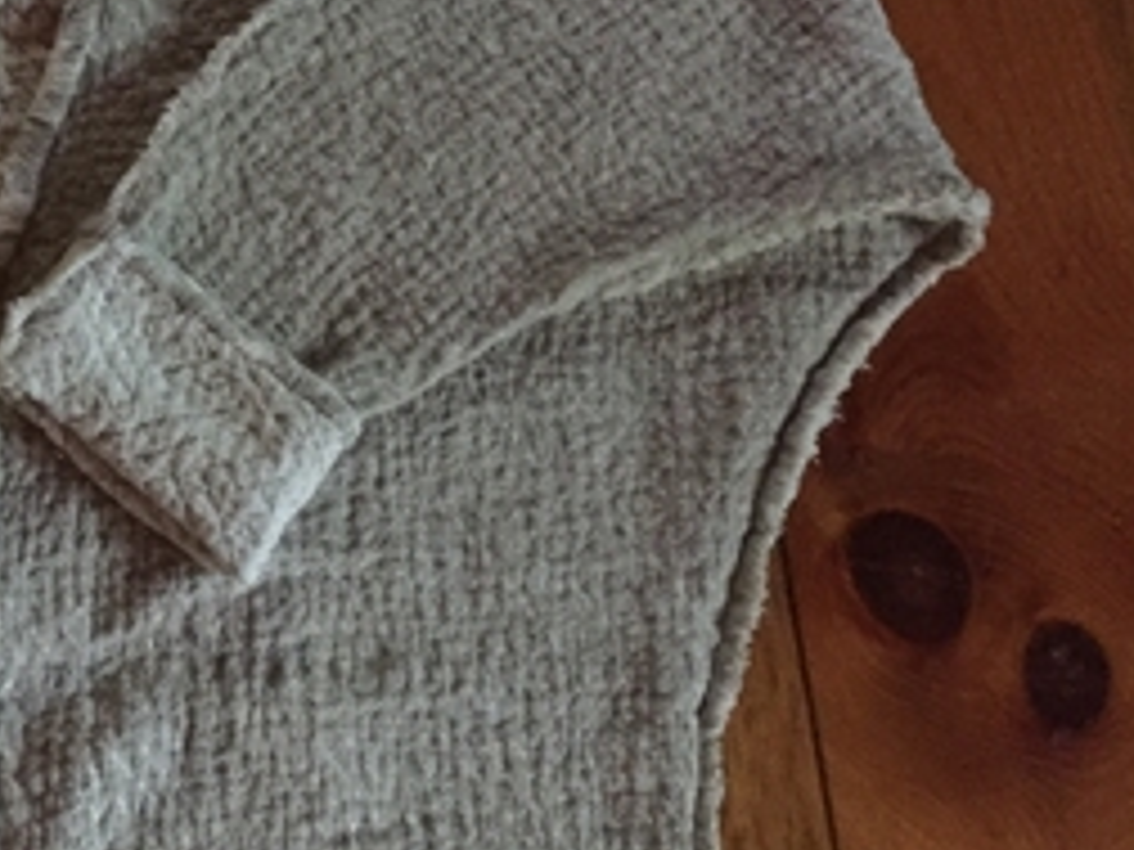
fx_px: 2260
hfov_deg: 26.0
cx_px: -112
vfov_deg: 21.3
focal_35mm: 69
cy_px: 355
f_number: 2.2
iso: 800
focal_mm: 4.15
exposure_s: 1/15
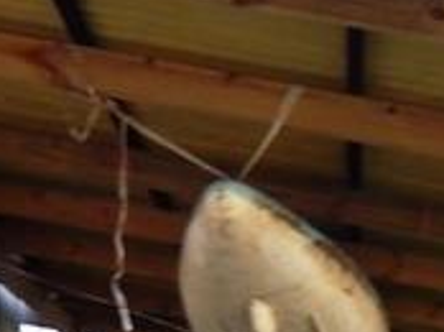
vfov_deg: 12.3
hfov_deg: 18.4
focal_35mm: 106
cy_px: 667
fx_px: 1358
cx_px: 352
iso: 125
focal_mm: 4
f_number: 3
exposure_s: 1/40
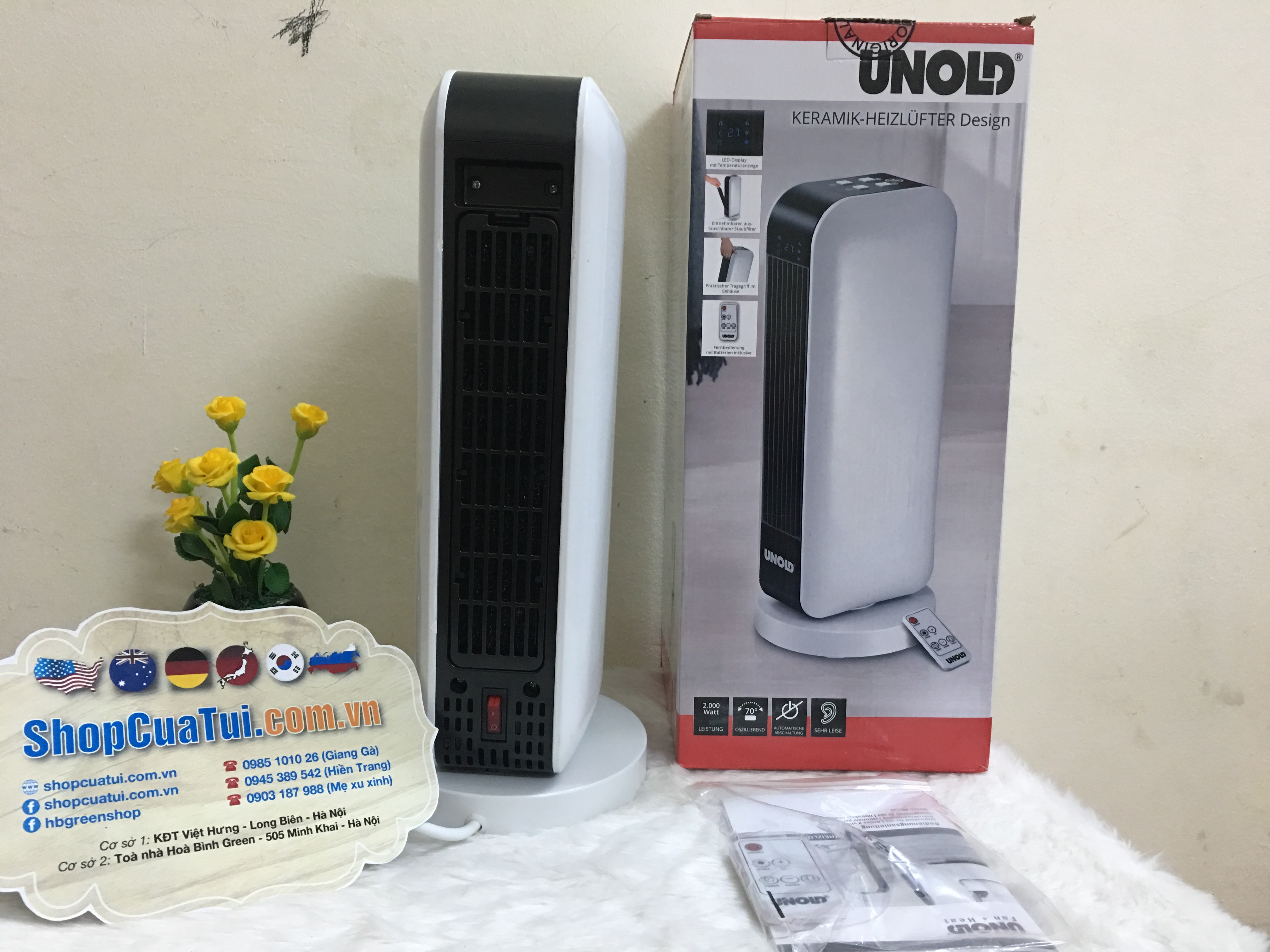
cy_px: 476
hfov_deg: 61.7
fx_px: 1064
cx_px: 635
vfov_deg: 48.2
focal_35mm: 29
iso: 100
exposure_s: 1/10
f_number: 2.2
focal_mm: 4.15
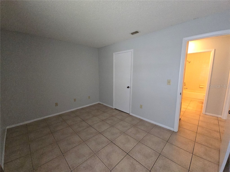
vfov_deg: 89.9
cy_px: 86
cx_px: 115
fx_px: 86
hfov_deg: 106.2
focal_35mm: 13
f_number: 2.2
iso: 500
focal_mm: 2.2
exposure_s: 1/60
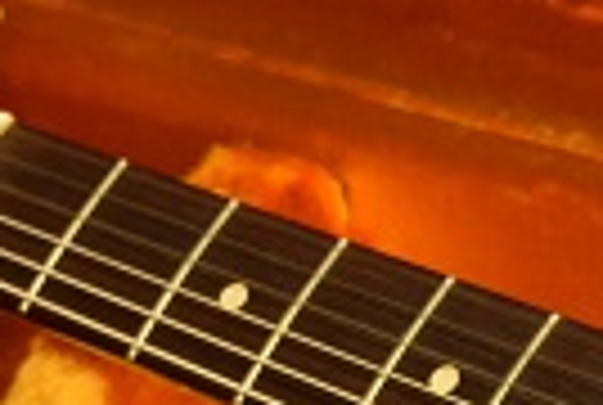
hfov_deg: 8.6
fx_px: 3928
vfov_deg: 5.8
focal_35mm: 234
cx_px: 918
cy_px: 698
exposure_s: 1/5
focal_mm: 28
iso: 100
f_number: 4
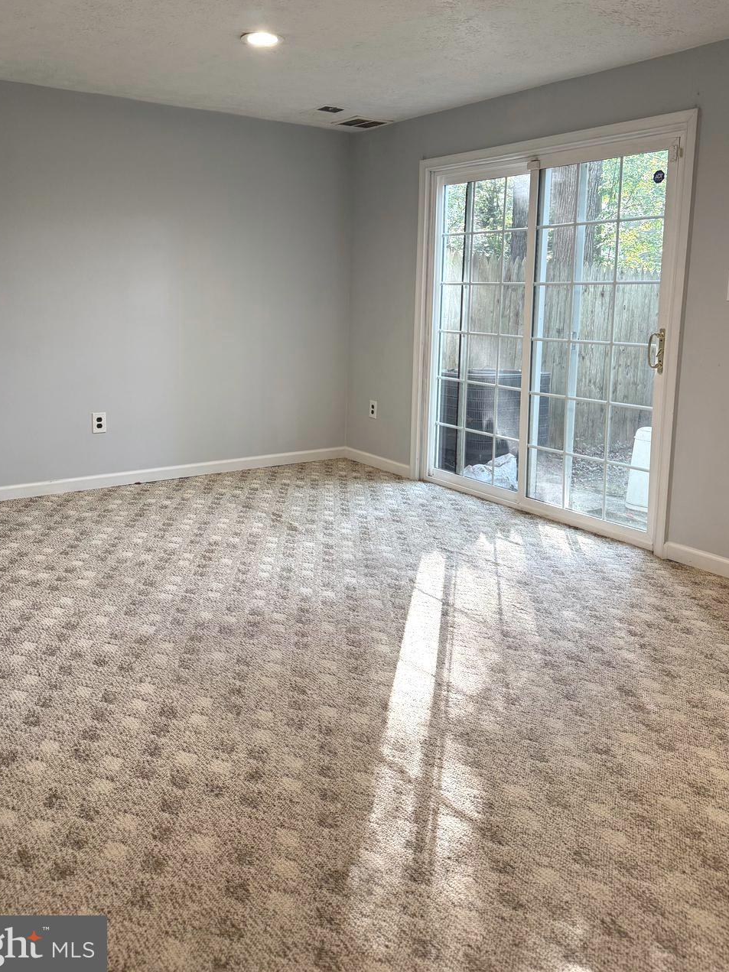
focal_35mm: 29
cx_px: 356
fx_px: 814
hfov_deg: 48.2
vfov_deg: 61.2
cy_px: 391
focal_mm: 6.76
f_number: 1.78
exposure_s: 1/120
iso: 160
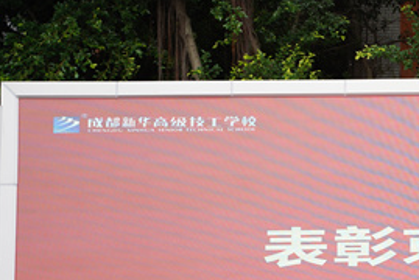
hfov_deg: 13.8
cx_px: 575
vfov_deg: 9.6
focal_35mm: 142
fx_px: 1654
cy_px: 261
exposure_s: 1/500
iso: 160
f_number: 3.2
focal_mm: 51
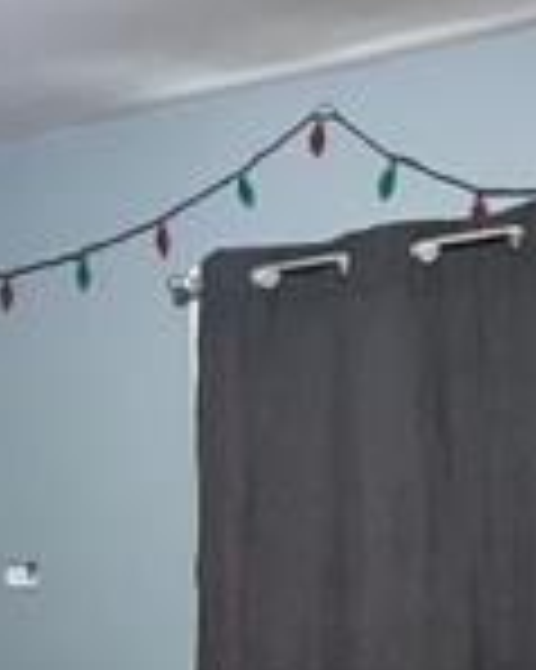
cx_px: 189
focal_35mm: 109
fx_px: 2164
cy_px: 985
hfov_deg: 14.1
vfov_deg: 16.2
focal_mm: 5.1
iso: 640
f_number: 1.6
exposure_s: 1/30
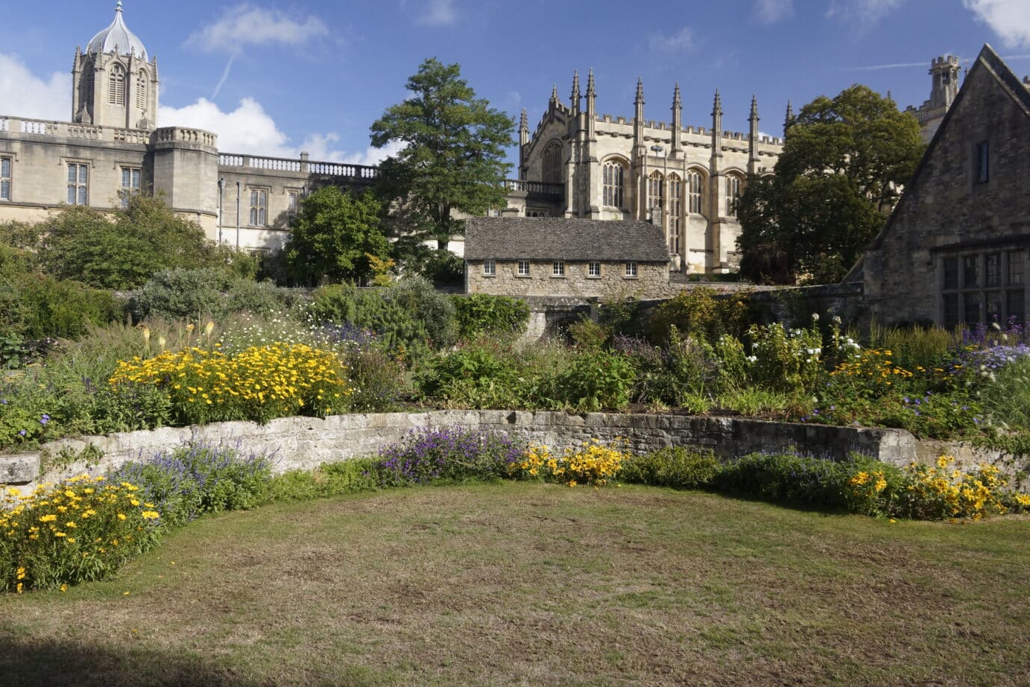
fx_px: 858
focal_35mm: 30
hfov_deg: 61.9
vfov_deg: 43.6
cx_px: 514
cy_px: 308
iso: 400
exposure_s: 1/320
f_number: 7.1
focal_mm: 18
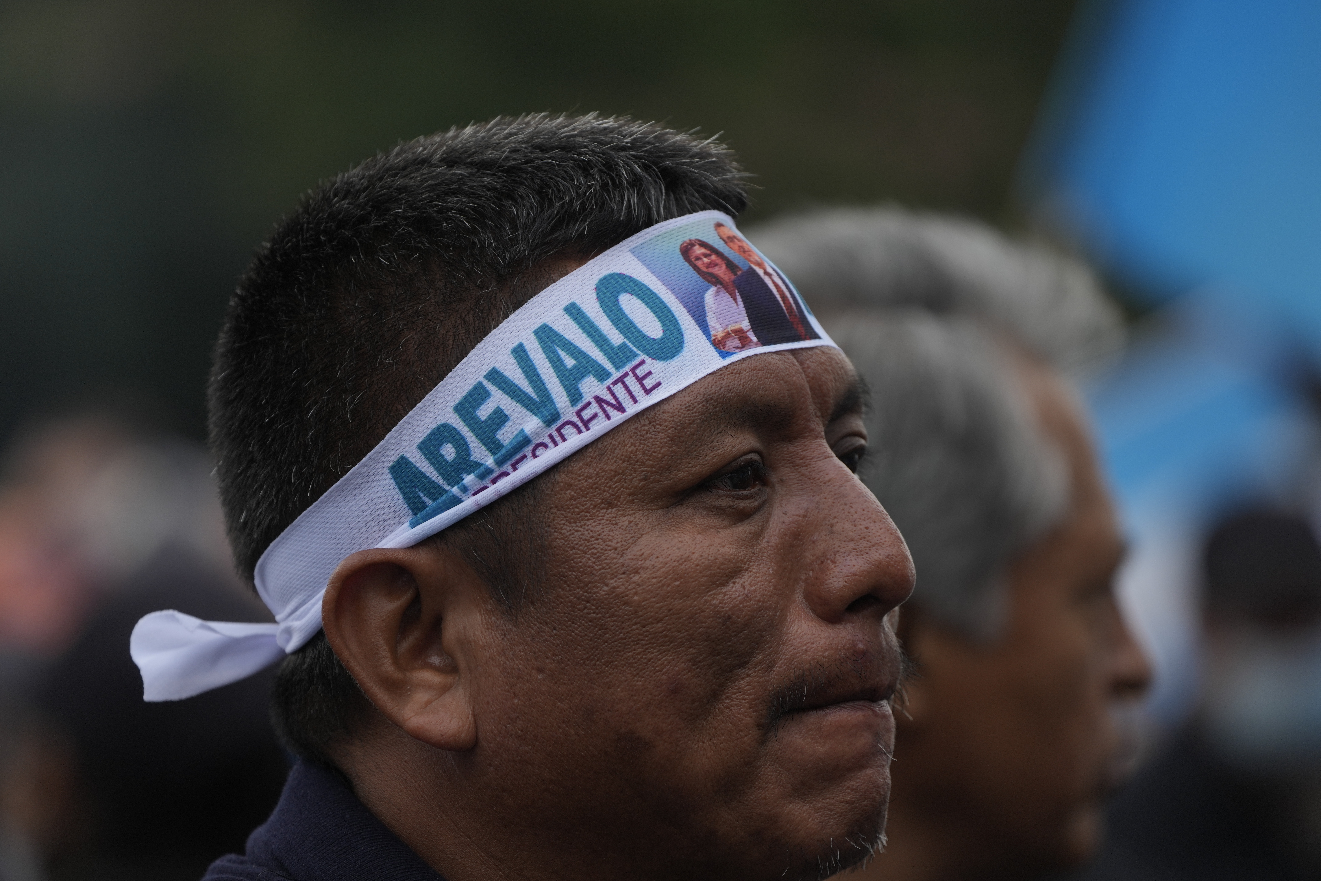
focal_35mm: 279
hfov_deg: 7.4
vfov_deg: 4.9
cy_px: 440
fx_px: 10237
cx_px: 660
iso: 320
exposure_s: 1/400
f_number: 5.6
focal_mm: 279
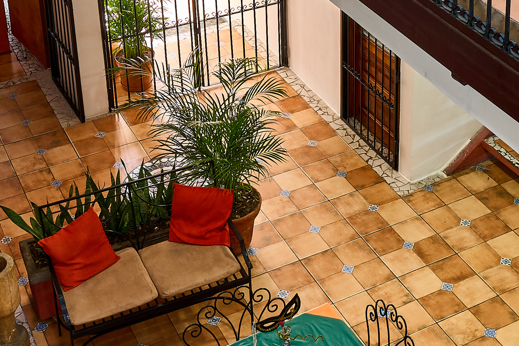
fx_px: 1052
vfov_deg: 17.8
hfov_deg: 27.4
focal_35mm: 73
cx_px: 382
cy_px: -63
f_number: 11
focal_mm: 20
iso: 100
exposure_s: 5
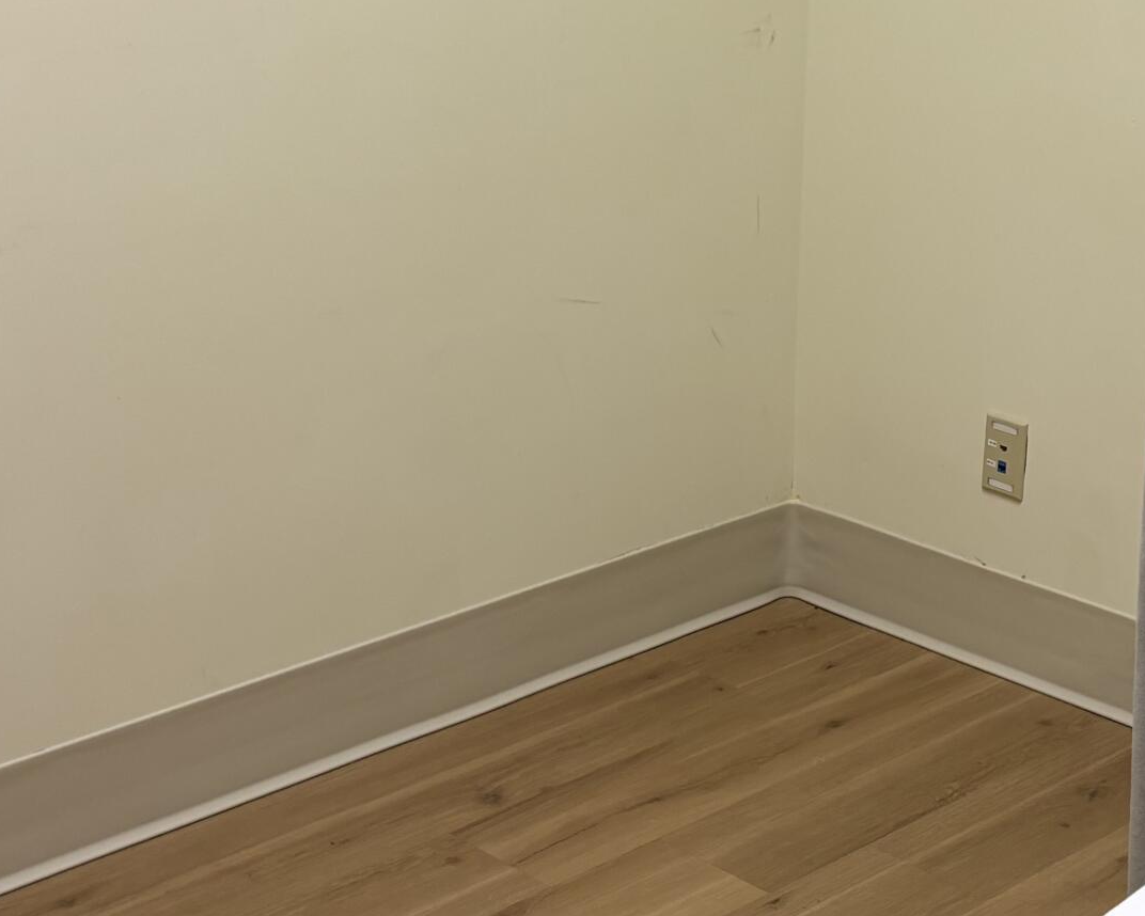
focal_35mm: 71
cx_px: 820
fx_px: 2406
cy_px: 222
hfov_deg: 26.5
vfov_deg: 21.4
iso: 80
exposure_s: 1/60
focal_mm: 5.96
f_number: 1.6
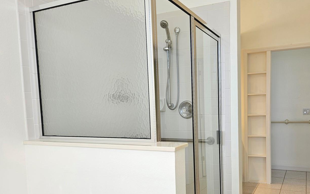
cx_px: 186
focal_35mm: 32
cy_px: 130
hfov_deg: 59.2
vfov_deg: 38.9
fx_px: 270
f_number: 1.8
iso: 25
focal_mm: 5.4
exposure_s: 1/120
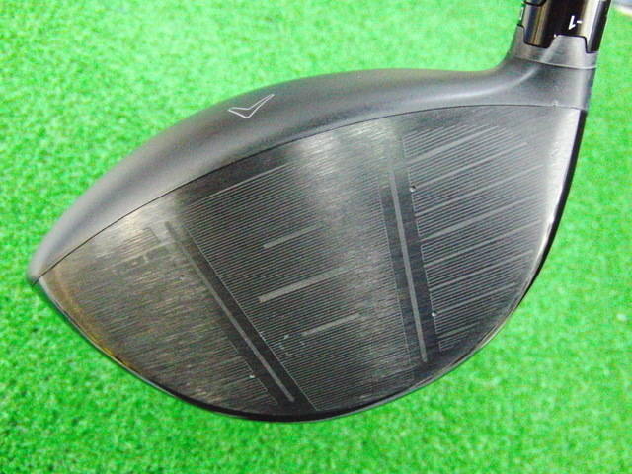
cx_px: 316
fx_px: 676
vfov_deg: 38.7
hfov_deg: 50.1
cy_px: 237
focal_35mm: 37
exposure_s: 1/80
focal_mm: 6.42
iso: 3200
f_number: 3.6
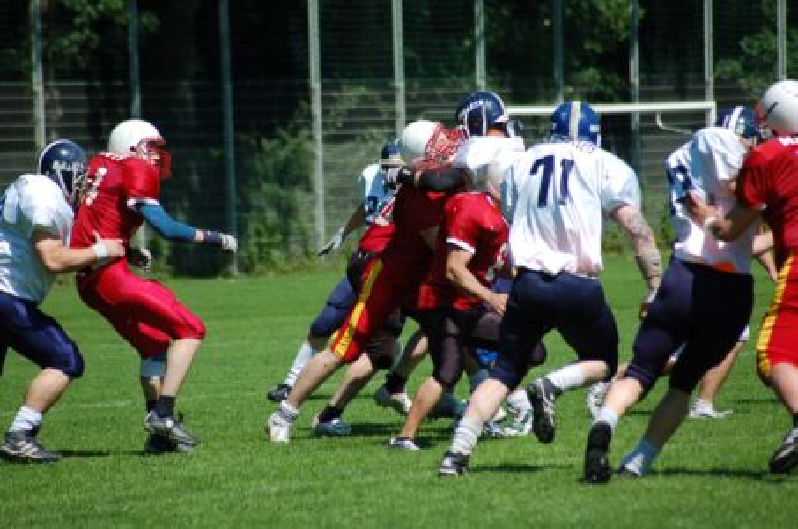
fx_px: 7300
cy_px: 264
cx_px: 399
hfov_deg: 6.3
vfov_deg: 4.1
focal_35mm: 330
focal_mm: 220
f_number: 5.3
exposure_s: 1/1000
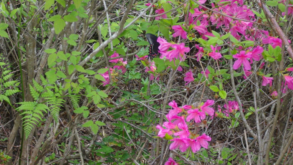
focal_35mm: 126
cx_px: 143
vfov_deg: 9.6
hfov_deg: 17.0
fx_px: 979
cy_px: 76
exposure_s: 1/200
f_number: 5.2
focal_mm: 18.6
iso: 142
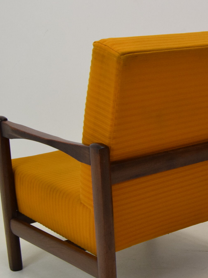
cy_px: 132
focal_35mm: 84
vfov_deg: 23.3
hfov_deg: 16.5
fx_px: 673
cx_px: 282
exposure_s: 1/100
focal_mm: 26
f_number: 10
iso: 1600
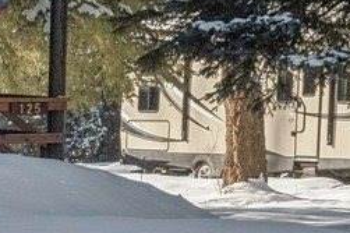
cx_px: -513
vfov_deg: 5.1
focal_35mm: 268
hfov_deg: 7.2
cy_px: 39
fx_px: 2604
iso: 100
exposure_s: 1/800
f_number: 6.3
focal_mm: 28
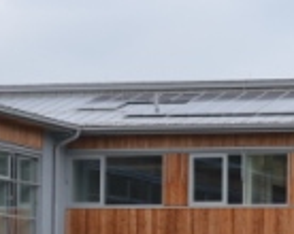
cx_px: 205
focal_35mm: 252
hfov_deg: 7.7
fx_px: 2185
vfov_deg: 6.1
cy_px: 233
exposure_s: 1/160
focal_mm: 55
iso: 100
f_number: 6.3
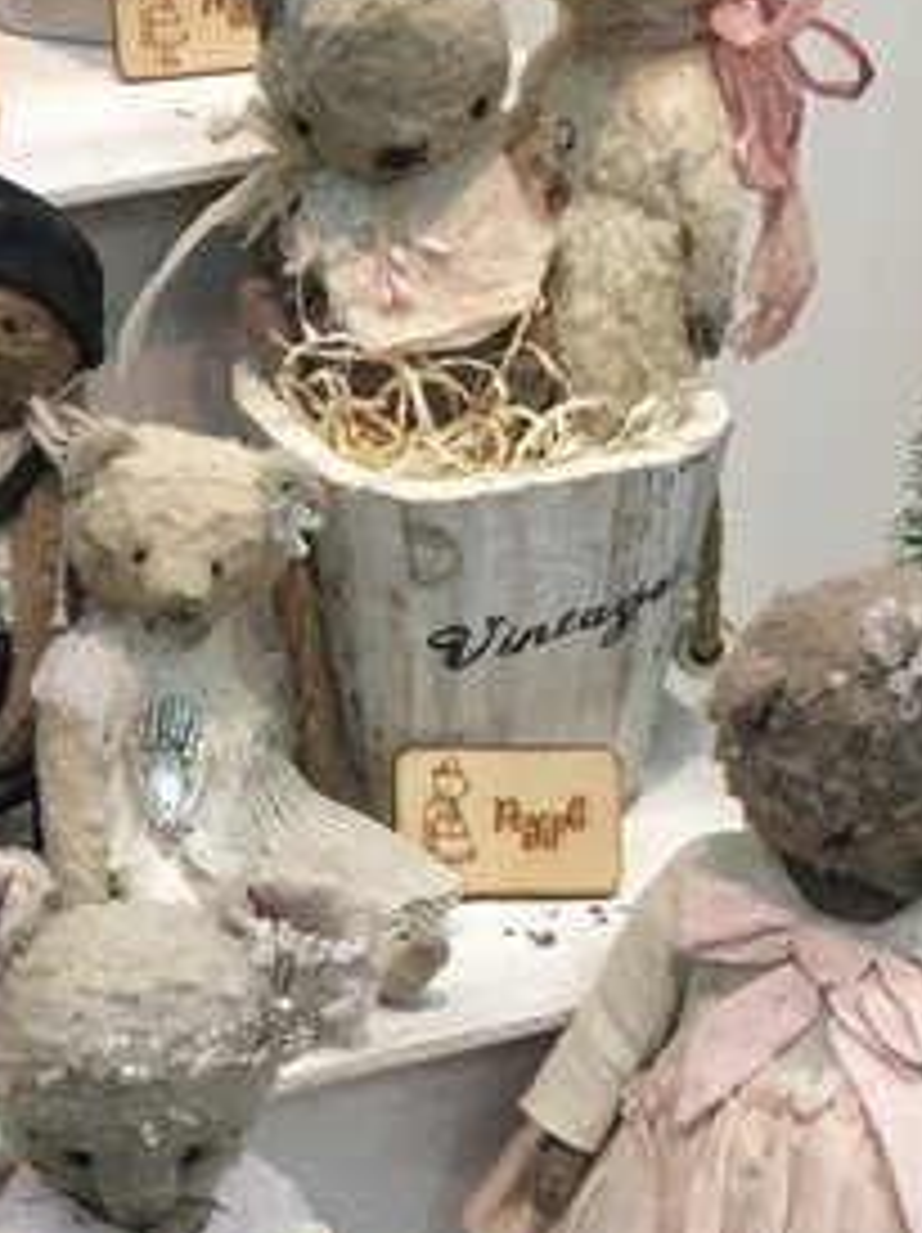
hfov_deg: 13.4
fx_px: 3770
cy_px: 598
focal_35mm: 106
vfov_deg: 18.6
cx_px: -297
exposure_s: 1/33
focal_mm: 4.15
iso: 80
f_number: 2.2
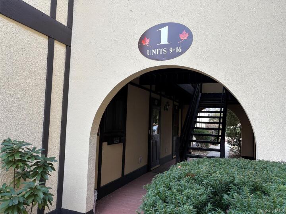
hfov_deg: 67.3
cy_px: 107
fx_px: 215
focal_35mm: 26
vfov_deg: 53.1
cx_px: 143
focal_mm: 5.96
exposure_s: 1/122
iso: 50
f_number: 1.6
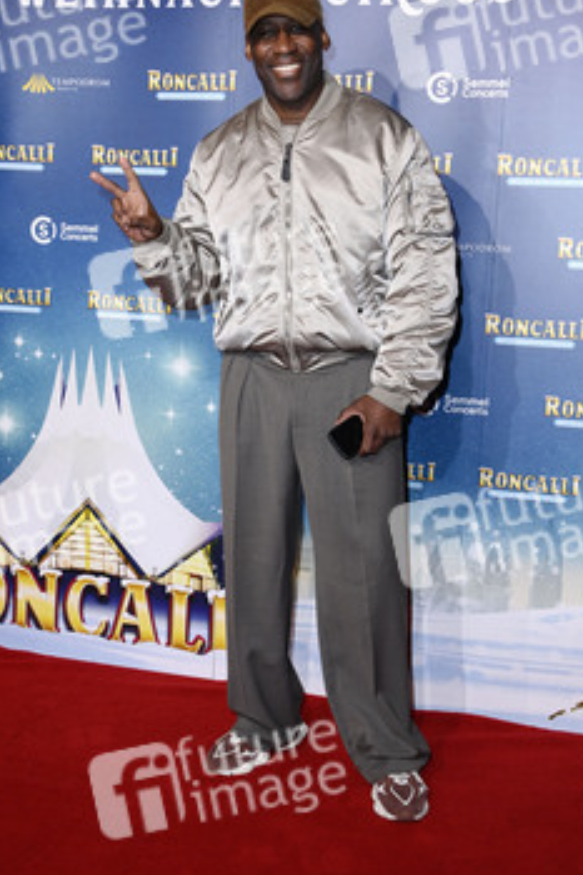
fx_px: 1167
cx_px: 290
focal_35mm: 48
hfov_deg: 28.0
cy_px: 405
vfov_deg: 41.1
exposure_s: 1/250
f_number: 5.6
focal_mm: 42
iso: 1250
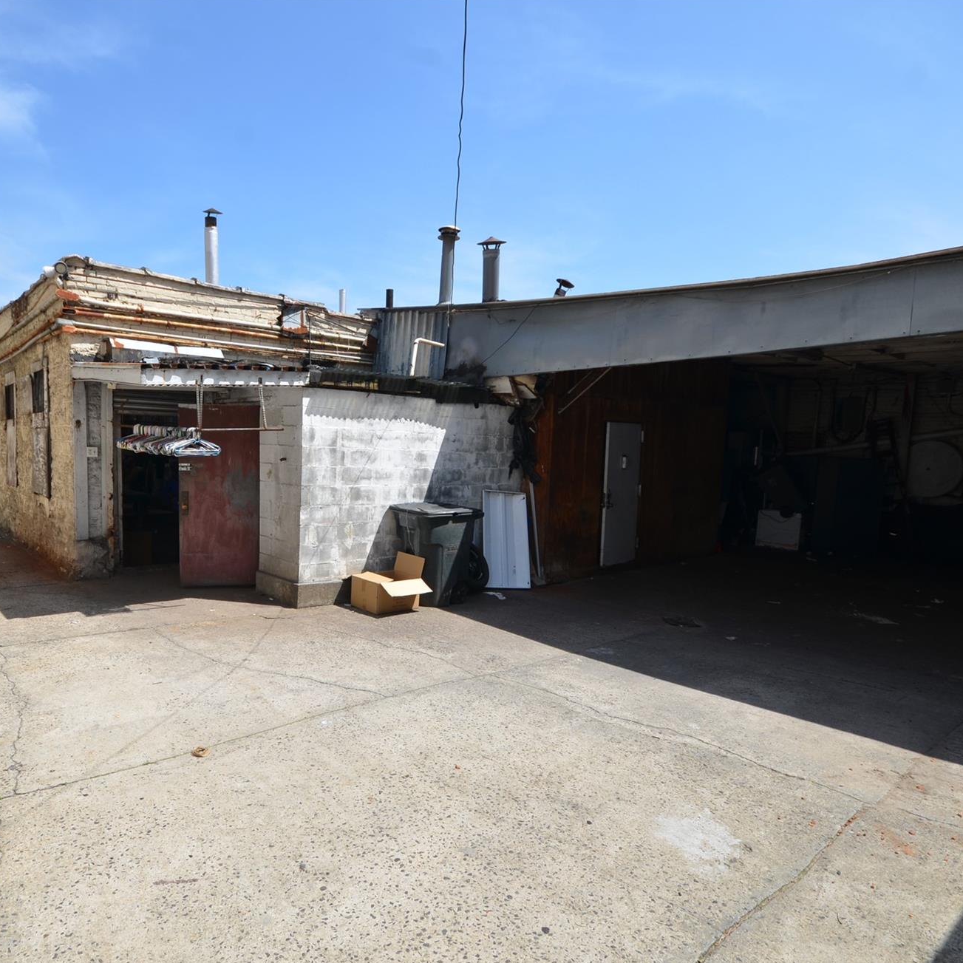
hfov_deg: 73.7
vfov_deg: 74.8
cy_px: 497
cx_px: 369
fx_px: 629
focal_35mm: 20
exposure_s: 1/250
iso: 140
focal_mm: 10
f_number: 8
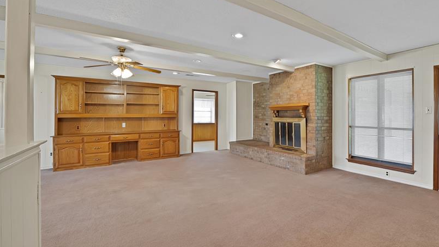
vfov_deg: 67.0
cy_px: 113
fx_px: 186
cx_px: 257
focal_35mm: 16
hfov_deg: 98.4
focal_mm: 12
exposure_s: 1/2
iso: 640
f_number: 9
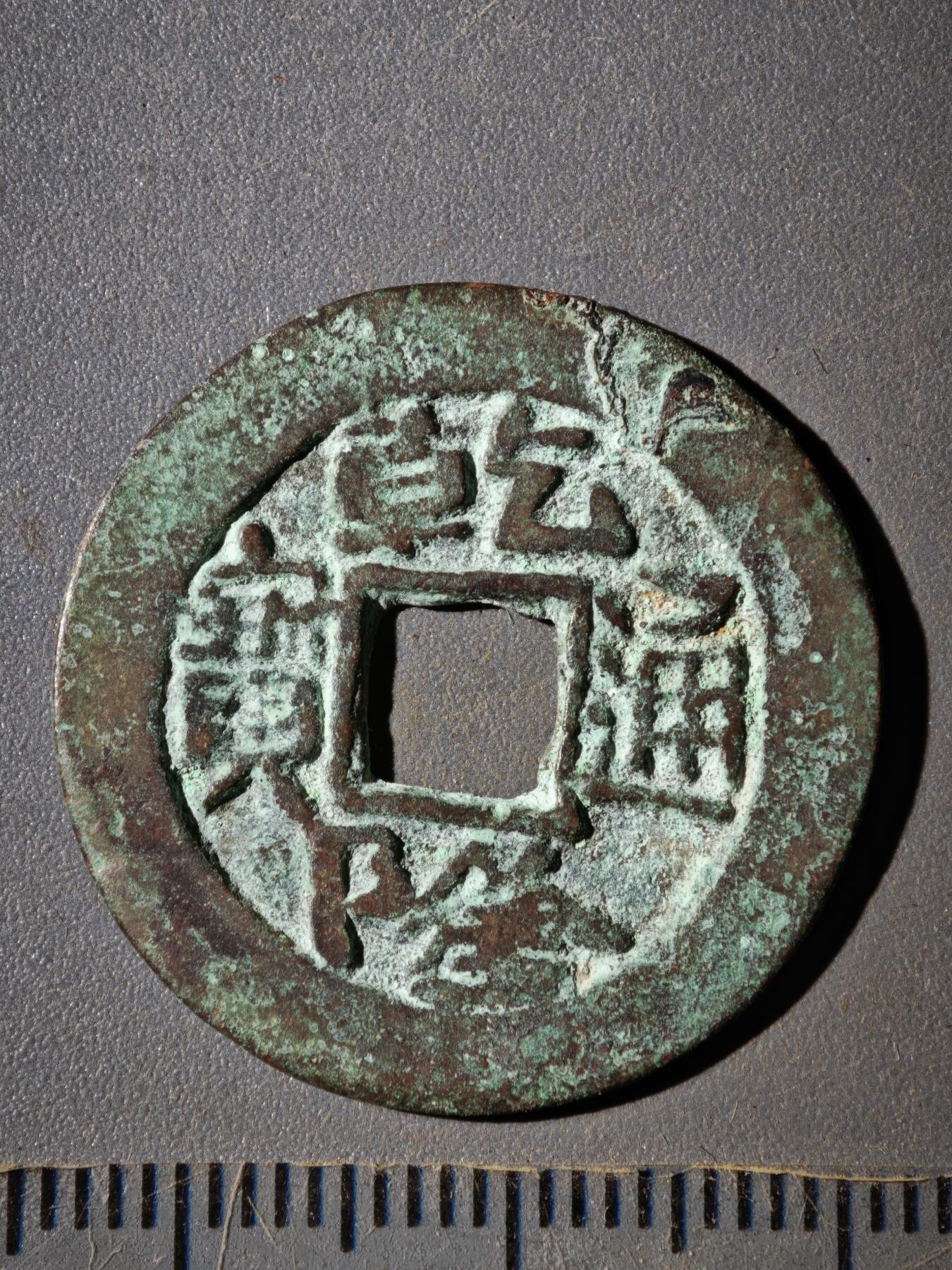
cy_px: 635
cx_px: 476
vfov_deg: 19.6
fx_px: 3667
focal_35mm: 100
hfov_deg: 14.8
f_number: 2
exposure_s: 1/100
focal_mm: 9
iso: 80
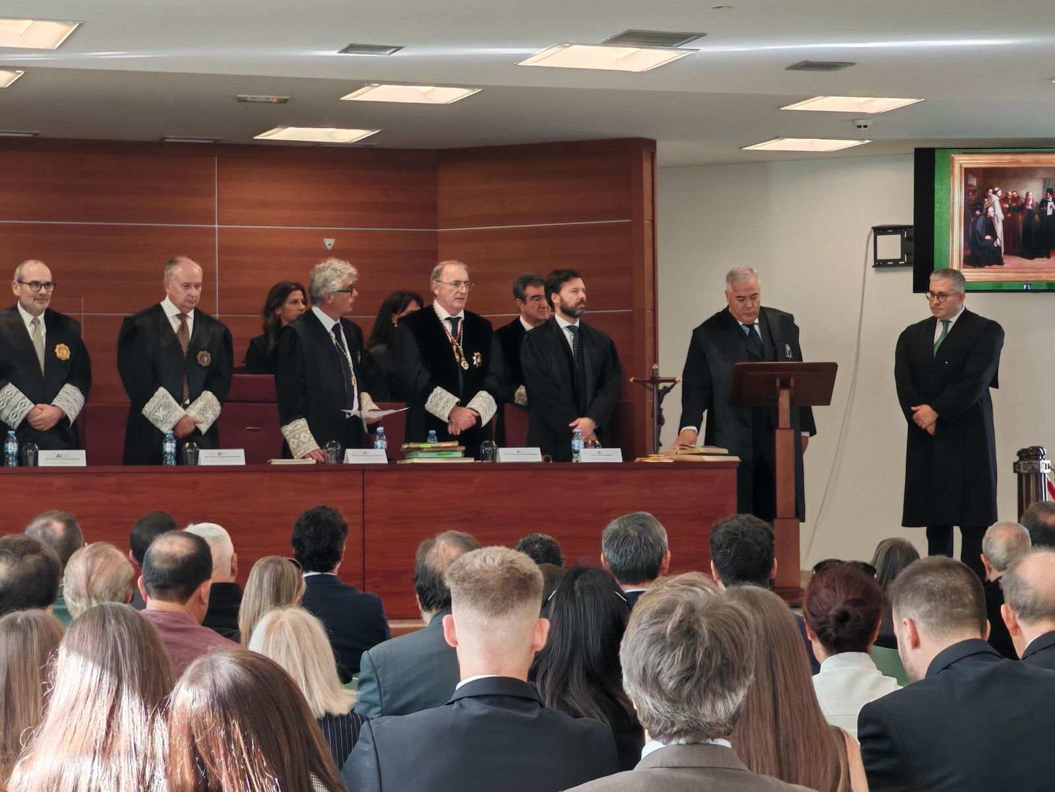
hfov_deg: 20.2
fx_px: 2956
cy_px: 396
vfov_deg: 15.2
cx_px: 528
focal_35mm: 97
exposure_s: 1/50
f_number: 2.4
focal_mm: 8.67
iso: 160
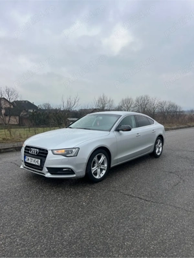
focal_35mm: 26
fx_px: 194
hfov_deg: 53.1
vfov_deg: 67.3
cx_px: 97
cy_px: 129
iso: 50
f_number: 1.5
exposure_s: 1/1431
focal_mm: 5.7
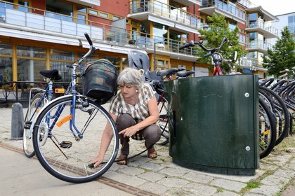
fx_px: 238
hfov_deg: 63.7
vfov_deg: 45.0
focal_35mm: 29
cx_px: 148
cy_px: 98
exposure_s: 1/250
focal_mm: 29
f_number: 9
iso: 400
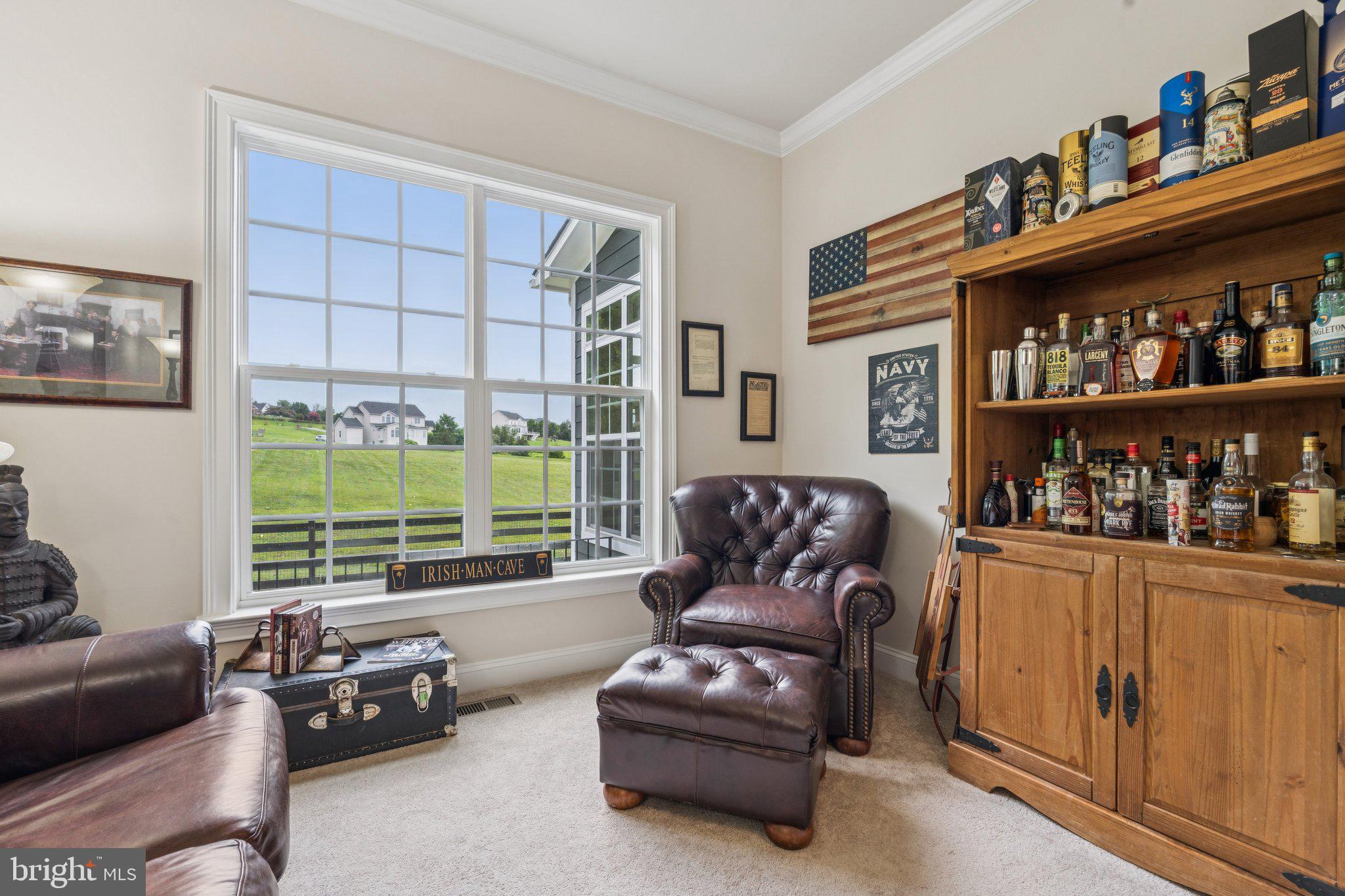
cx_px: 672
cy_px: 448
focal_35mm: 16
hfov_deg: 96.7
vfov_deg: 73.7
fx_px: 598
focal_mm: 16
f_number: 10
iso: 250
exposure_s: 1/8
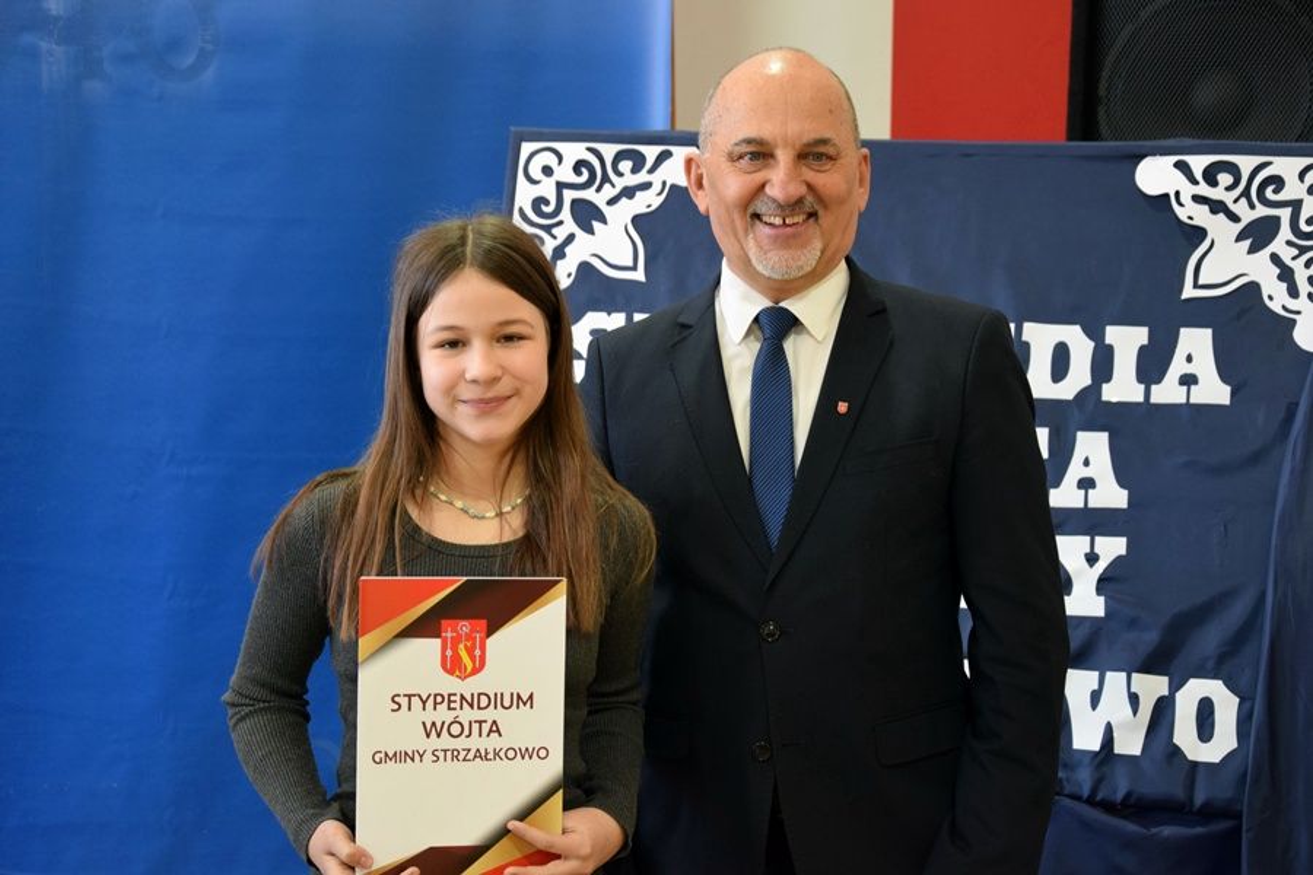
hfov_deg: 27.0
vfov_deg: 18.2
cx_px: 656
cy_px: 438
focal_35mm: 75
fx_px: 2735
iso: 900
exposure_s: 1/100
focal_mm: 50
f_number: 5
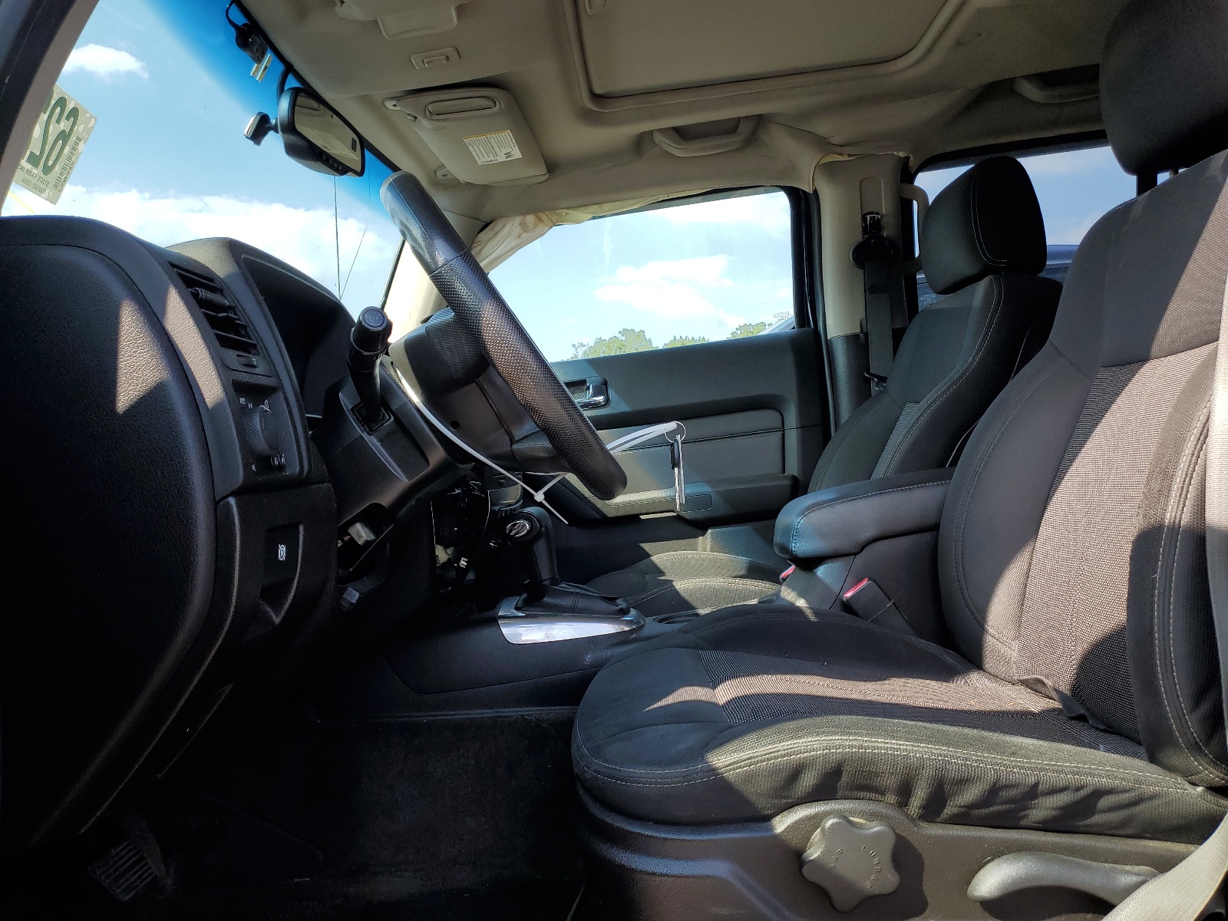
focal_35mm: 26
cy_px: 460
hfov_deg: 67.3
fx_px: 922
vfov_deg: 53.1
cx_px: 614
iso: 50
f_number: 1.5
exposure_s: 1/833
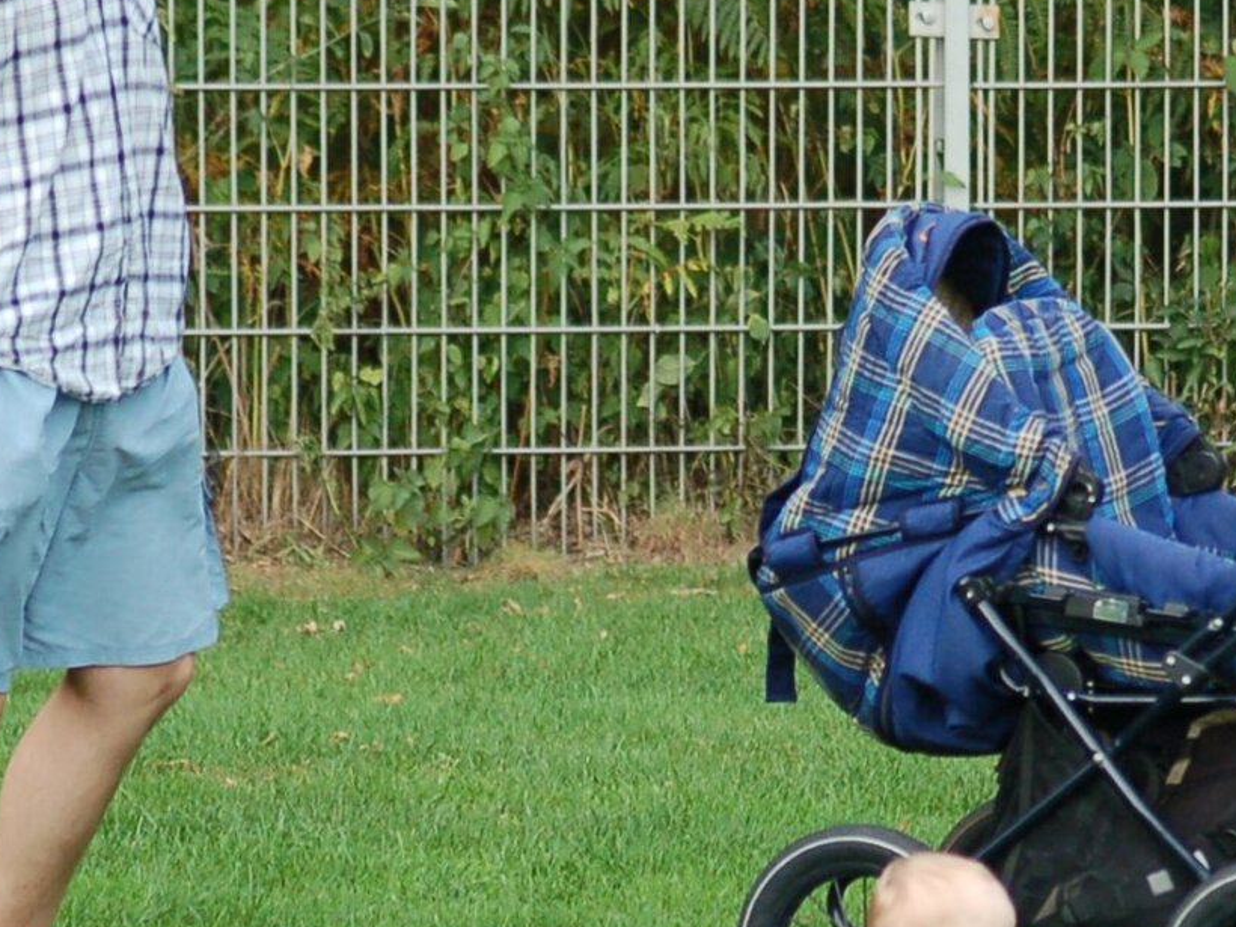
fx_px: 18613
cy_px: 642
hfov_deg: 3.8
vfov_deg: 2.9
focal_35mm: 521
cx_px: 767
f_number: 4.5
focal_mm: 135
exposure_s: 1/500
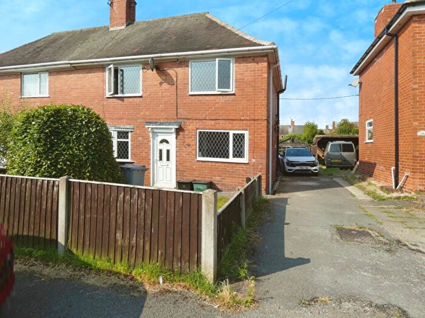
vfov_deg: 66.0
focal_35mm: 20
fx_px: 246
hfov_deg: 81.7
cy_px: 159
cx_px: 212
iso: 80
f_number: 3.5
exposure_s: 1/800
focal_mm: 3.6
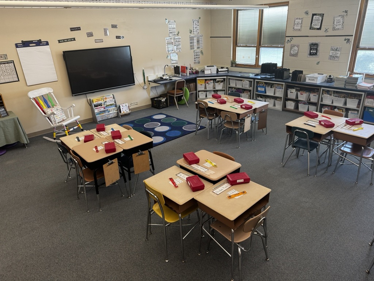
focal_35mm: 24
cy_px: 140
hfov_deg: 71.6
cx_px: 187
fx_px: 259
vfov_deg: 56.8
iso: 160
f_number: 1.78
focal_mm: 6.76
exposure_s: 1/60
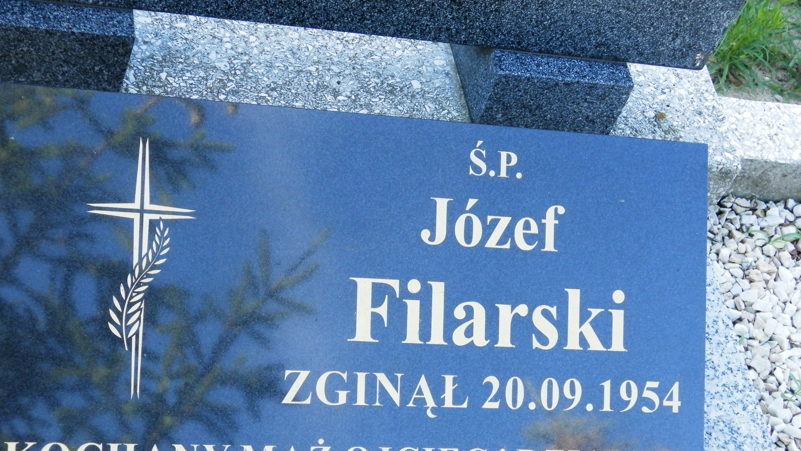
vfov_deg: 16.1
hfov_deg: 28.2
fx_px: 1593
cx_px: 399
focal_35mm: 75
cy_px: 285
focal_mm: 12.2
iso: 200
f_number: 4
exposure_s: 1/60
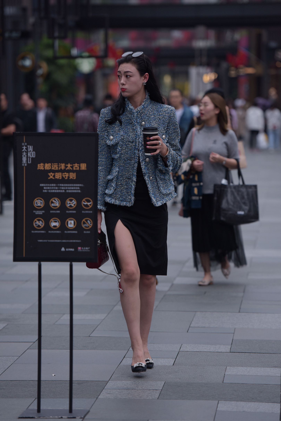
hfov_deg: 8.6
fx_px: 1872
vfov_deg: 12.8
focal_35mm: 160
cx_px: 140
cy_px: 210
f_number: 3.5
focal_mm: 160
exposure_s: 1/640
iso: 640
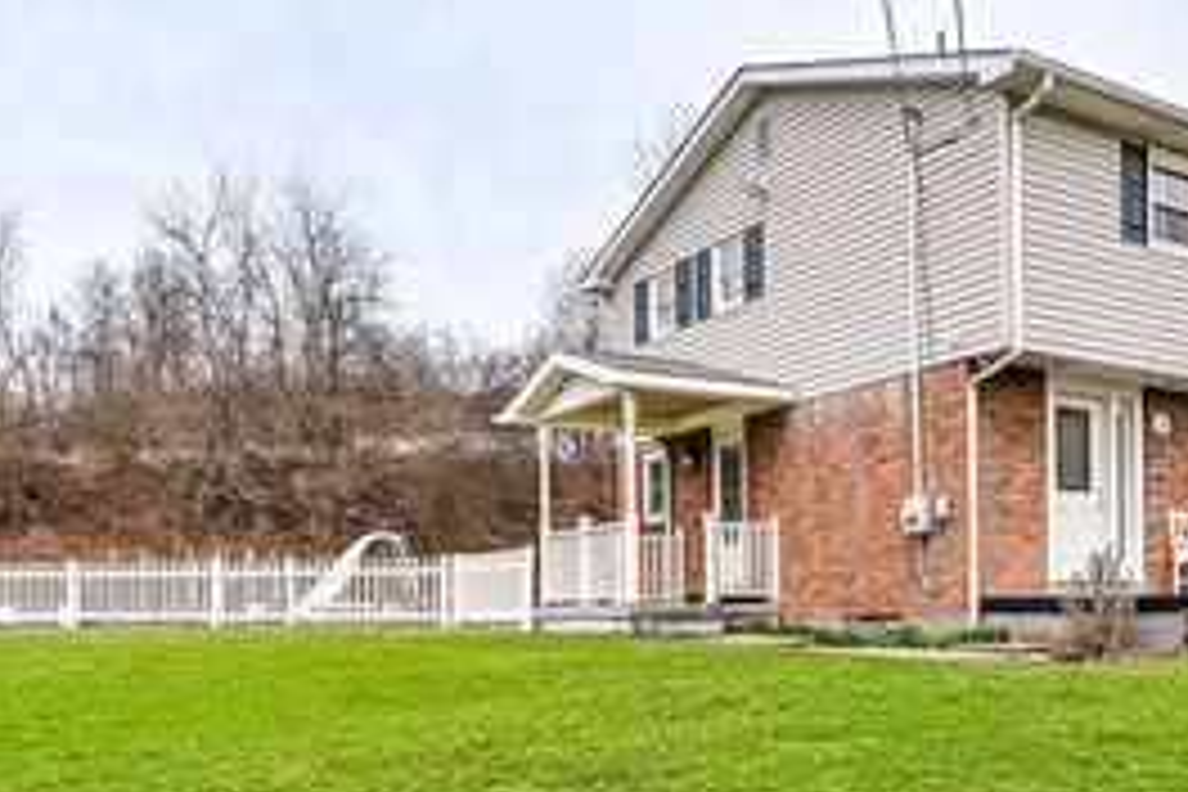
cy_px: 637
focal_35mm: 37
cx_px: 824
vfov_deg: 34.8
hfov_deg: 50.7
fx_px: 1219
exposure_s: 1/100
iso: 100
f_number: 8
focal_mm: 19.5
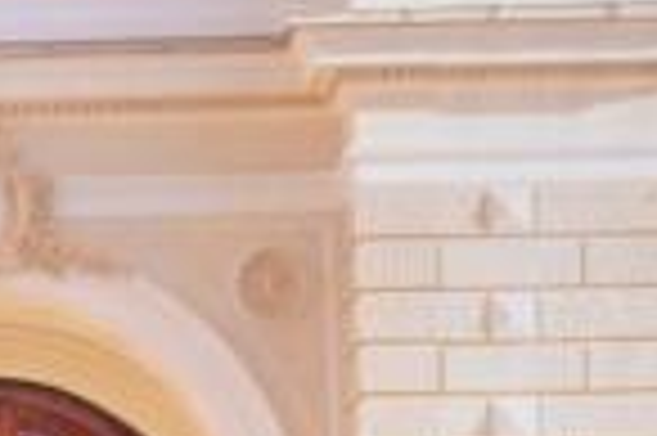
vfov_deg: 1.3
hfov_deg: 2.0
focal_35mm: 1051
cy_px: 1495
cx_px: 378
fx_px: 19159
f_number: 5
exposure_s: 1/320
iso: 2000
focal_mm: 150
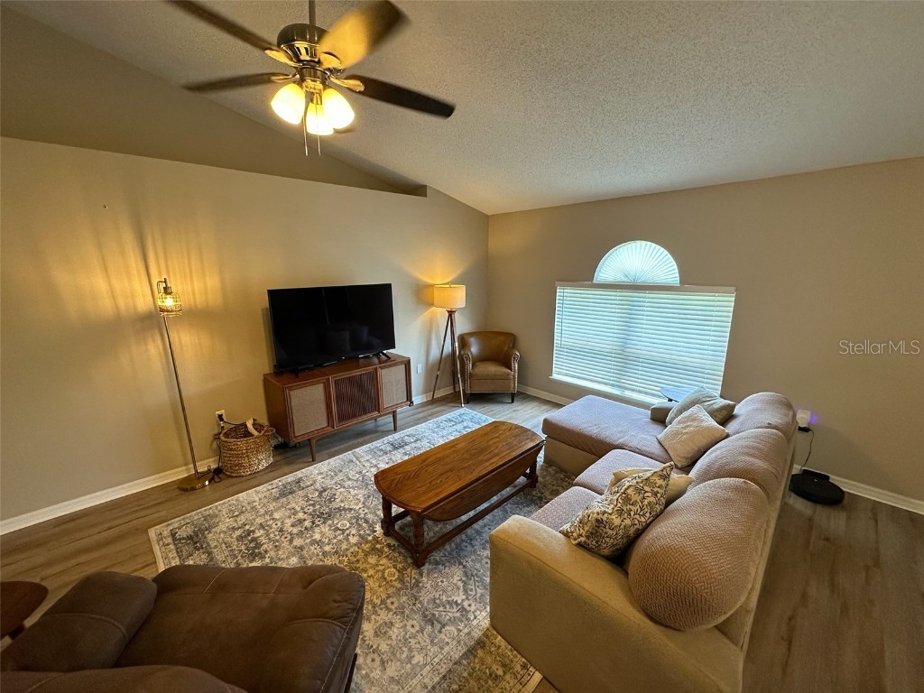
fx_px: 374
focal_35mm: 14
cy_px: 346
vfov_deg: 85.7
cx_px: 462
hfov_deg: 102.1
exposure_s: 1/120
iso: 200
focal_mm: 2.22
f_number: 2.2
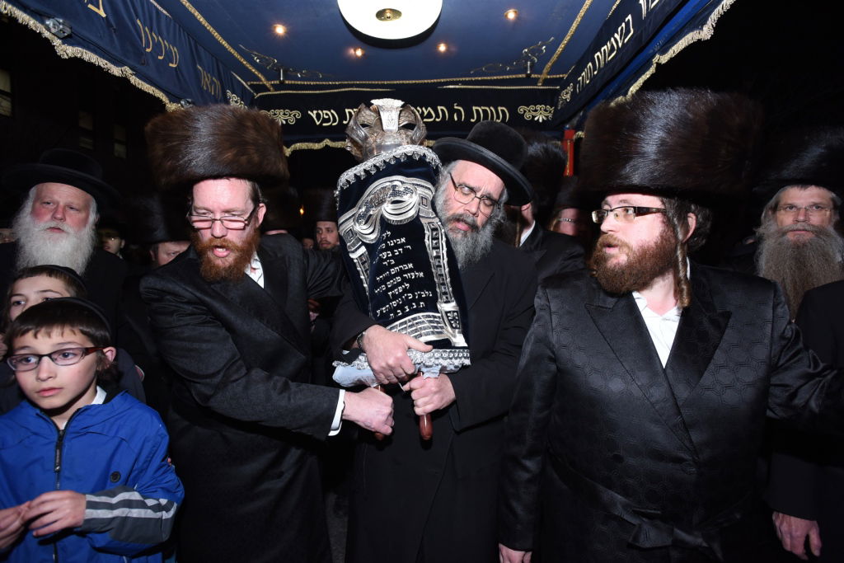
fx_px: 399
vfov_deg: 70.5
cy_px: 282
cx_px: 422
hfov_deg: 93.3
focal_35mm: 17
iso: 800
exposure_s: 1/125
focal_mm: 17
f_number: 5
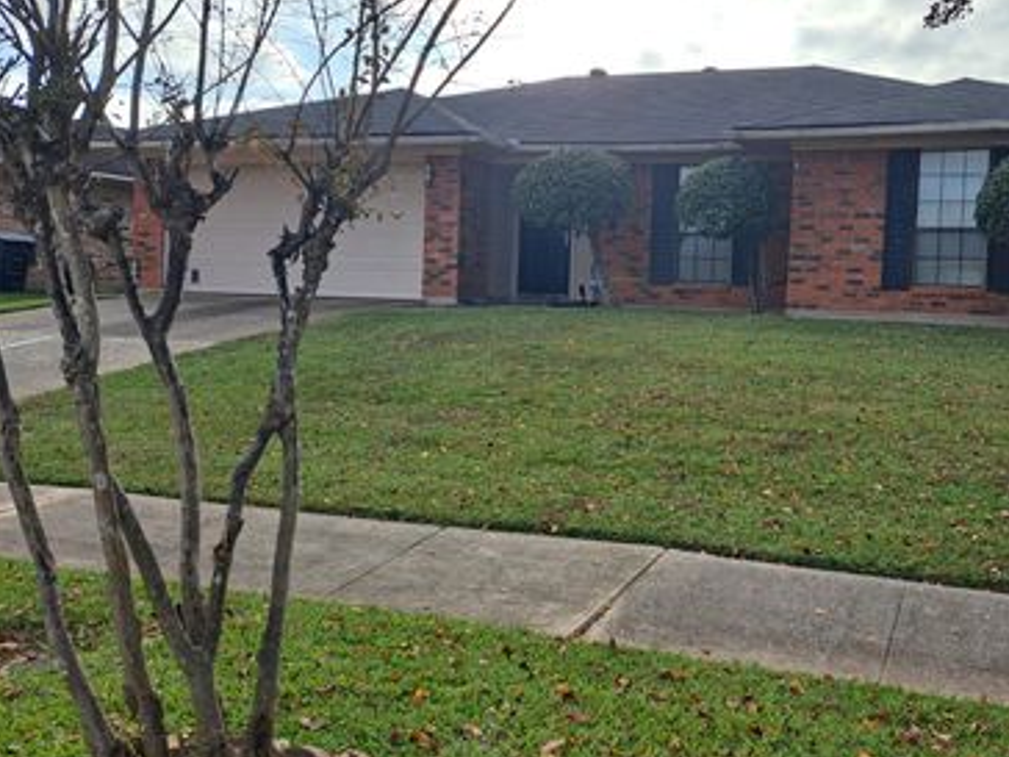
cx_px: 685
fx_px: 962
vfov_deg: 42.9
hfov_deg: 54.1
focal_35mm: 33
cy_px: 329
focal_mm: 5.23
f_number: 1.8
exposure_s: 1/930
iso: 50
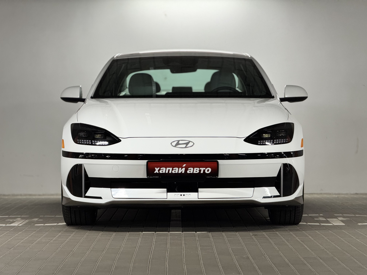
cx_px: 184
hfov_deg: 16.4
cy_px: 138
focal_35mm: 120
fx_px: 1272
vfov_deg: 12.3
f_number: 2.8
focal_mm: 15.66
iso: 200
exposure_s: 1/50
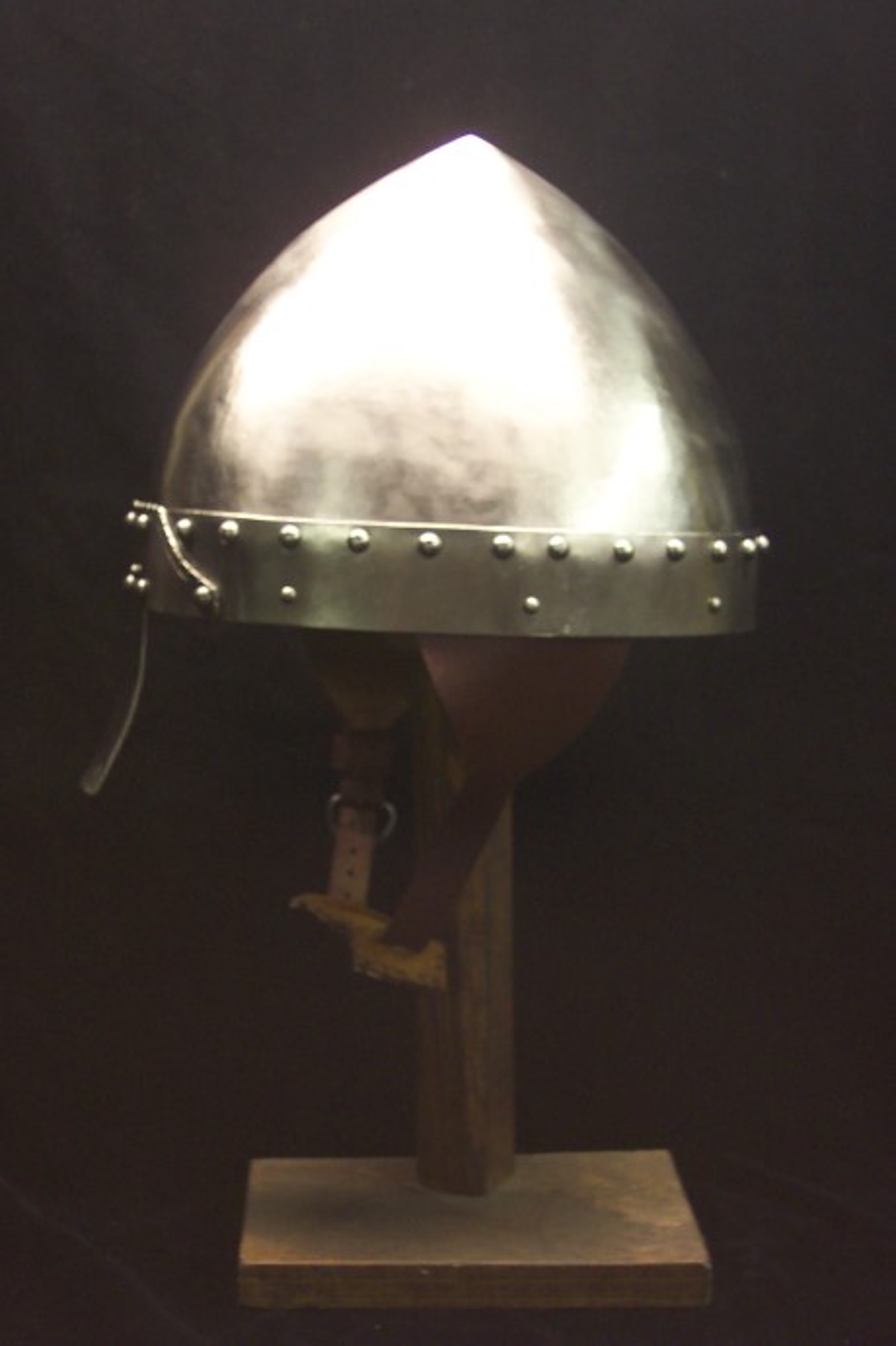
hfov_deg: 21.5
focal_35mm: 63
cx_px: 448
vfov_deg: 31.9
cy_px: 673
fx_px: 2354
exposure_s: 1/15
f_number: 3.4
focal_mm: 13.3
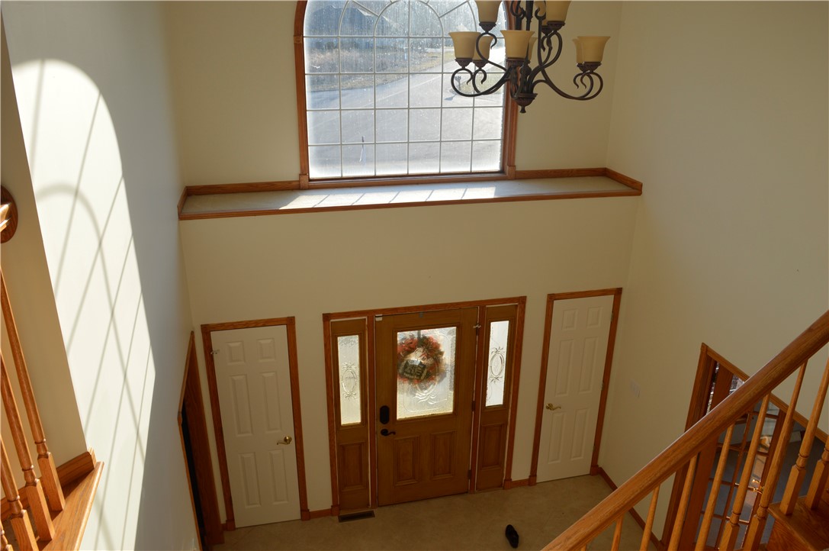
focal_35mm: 27
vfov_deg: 47.8
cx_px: 414
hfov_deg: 67.4
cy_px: 276
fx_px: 621
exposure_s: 1/125
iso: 220
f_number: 8
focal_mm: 18
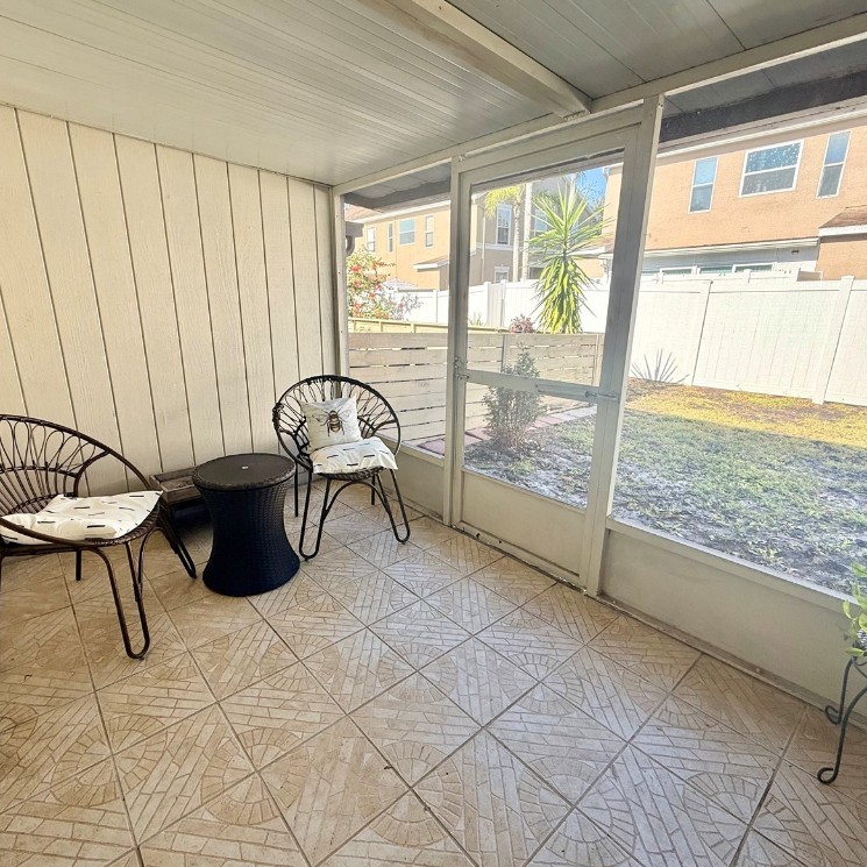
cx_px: 391
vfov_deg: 84.0
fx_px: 482
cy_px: 427
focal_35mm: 17
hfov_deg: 83.7
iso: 64
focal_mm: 2.22
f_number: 2.2
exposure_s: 1/319
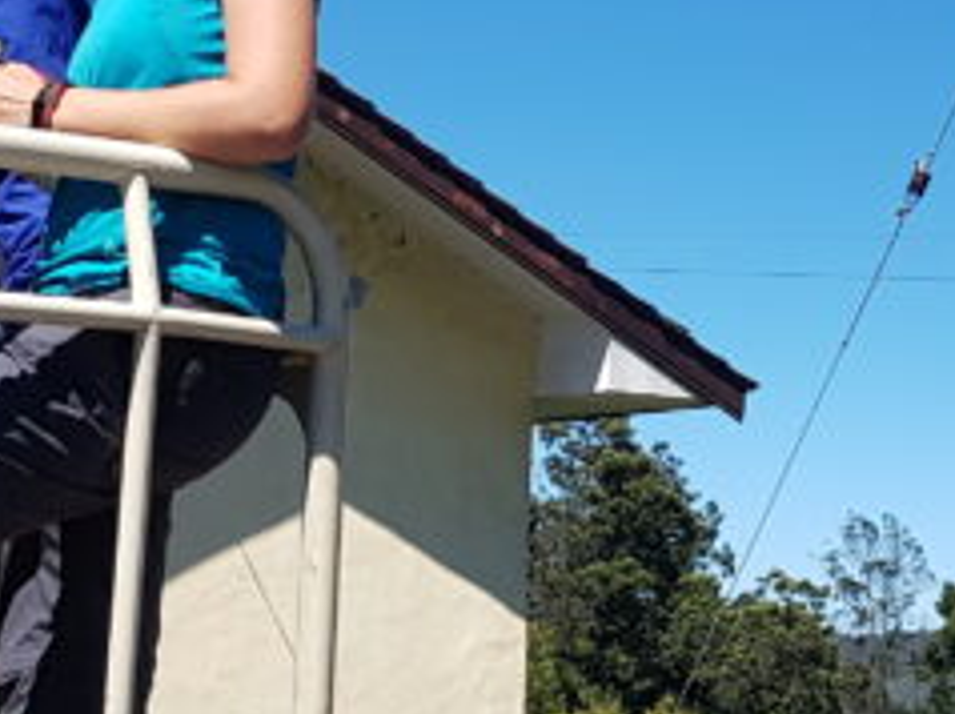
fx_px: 3087
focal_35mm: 112
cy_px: 277
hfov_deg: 17.6
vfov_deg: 13.2
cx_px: 486
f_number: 1.7
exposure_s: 1/2144
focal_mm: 4.2
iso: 40
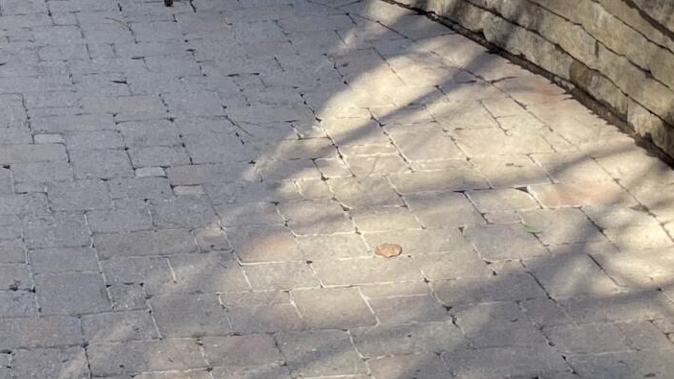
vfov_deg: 9.9
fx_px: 2163
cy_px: -41
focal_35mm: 121
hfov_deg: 17.6
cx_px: 139
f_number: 1.6
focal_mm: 4.2
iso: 32
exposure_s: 1/248
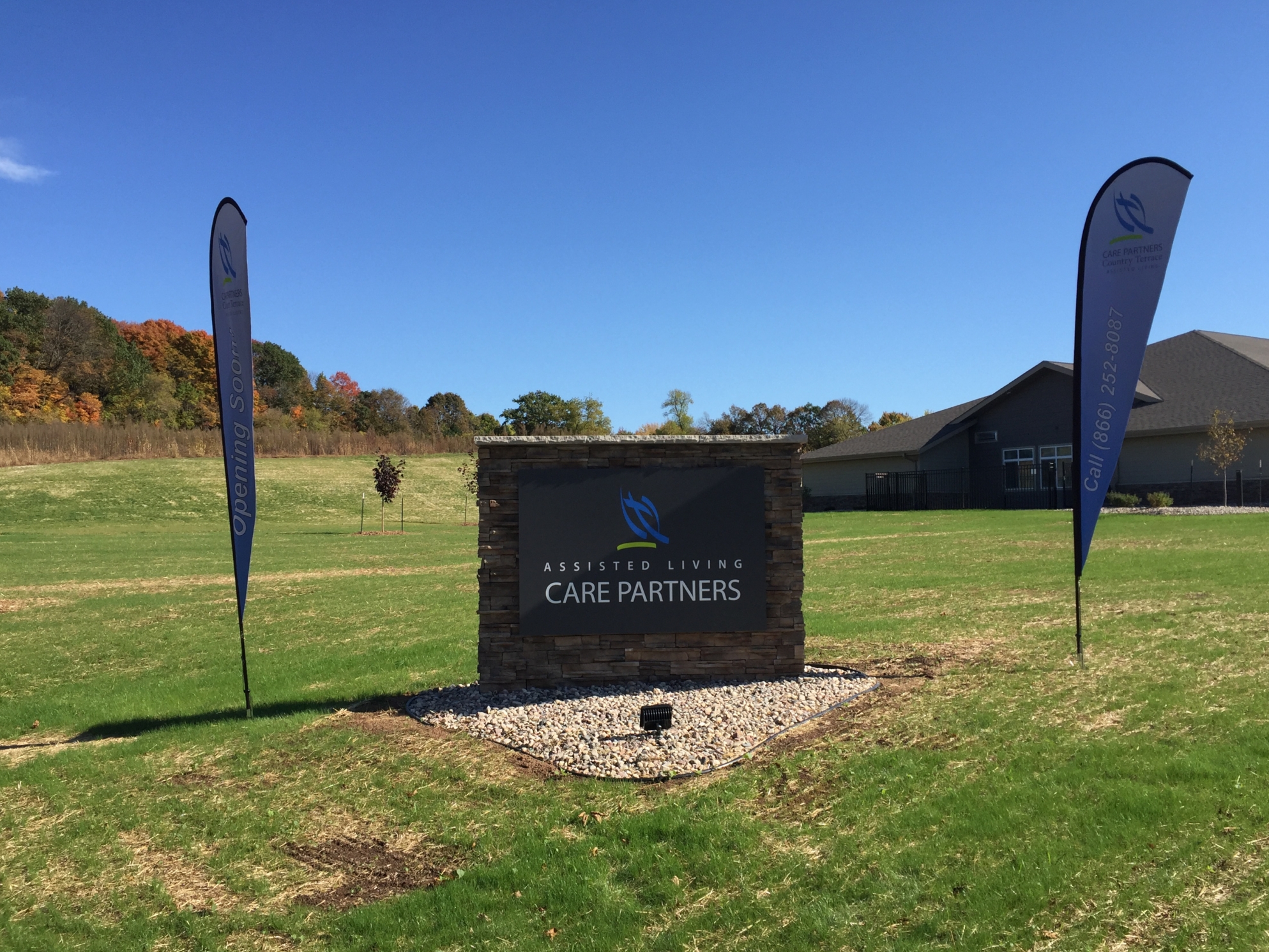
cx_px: 647
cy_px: 483
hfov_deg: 60.0
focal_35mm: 30
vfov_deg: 46.8
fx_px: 1100
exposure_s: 1/1522
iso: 32
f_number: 2.2
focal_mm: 4.15
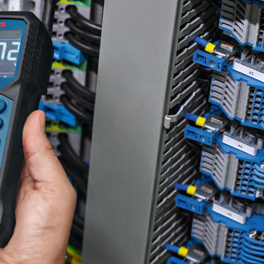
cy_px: 82
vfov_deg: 12.0
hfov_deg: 11.8
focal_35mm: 145
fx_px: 1251
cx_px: -52
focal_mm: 70
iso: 2000
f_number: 3.5
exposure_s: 1/100
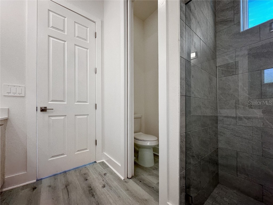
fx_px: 110
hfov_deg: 102.1
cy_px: 102
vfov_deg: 85.7
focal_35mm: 14
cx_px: 136
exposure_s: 1/120
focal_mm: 2.22
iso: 80
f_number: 2.2
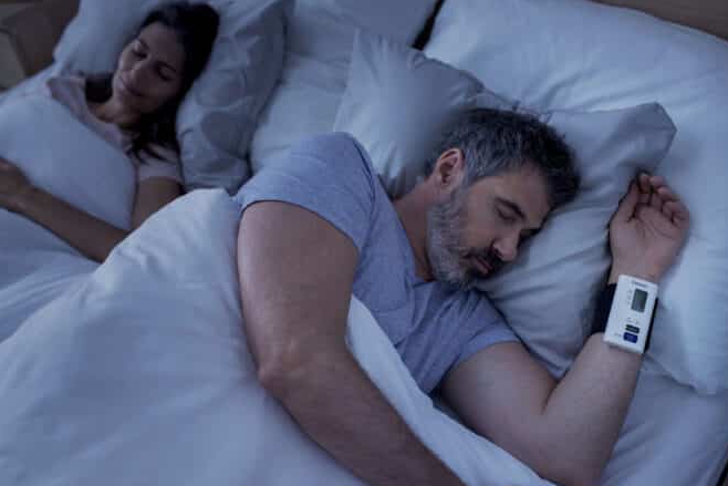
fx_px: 748
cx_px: 384
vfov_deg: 35.9
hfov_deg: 51.9
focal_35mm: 37
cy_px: 256
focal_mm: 35
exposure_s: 1/125
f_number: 2.8
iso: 64
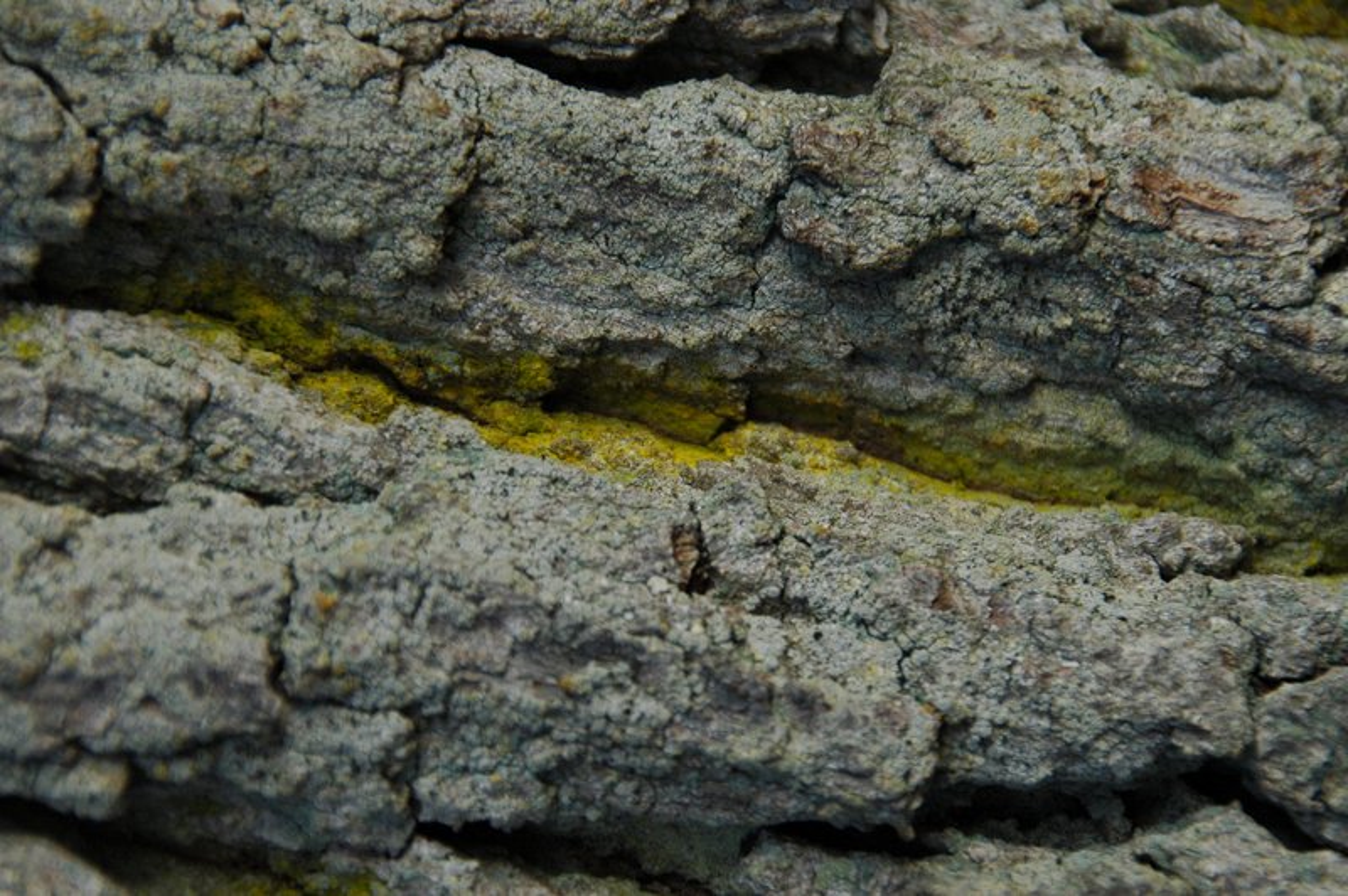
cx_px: 674
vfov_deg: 8.7
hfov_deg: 13.1
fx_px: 5893
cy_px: 448
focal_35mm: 158
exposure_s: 1/750
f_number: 8
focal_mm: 105
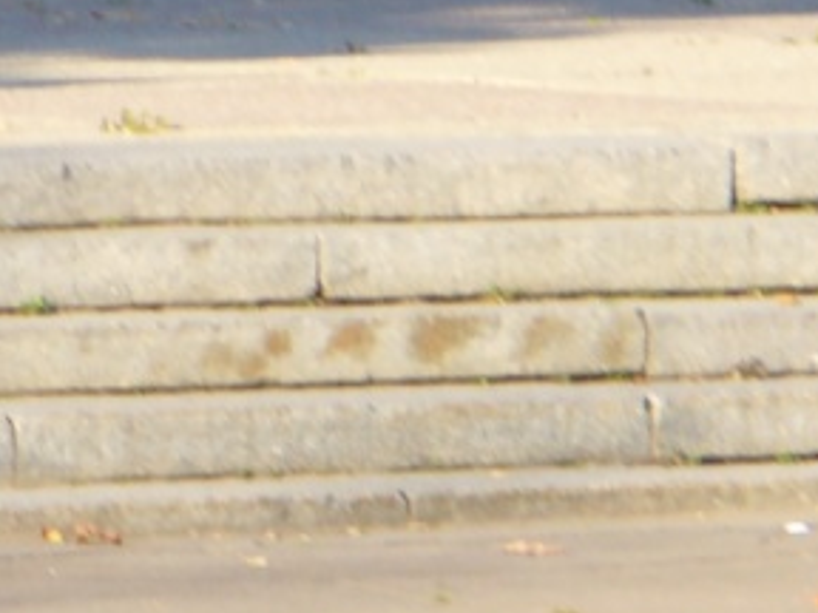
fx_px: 18668
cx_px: 270
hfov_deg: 2.5
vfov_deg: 1.9
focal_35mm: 790
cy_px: -261
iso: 80
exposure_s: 1/160
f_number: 4.5
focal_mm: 36.6
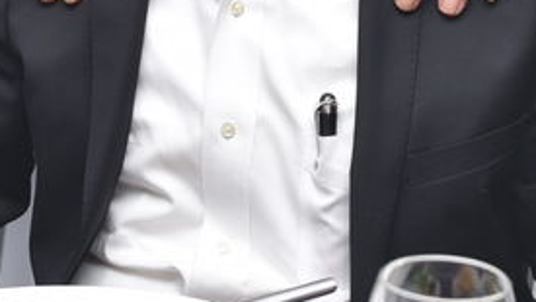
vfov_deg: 5.5
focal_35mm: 213
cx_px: 339
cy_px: -367
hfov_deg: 10.1
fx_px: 3029
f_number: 4
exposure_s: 1/160
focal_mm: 40
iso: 320
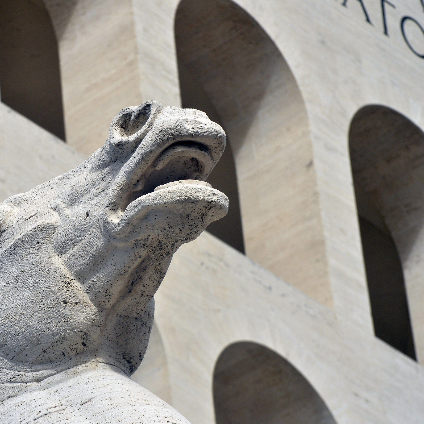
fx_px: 4254
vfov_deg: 5.7
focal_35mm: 307
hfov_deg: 5.7
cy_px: 212
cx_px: 105
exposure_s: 1/1000
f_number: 13
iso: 800
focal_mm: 240
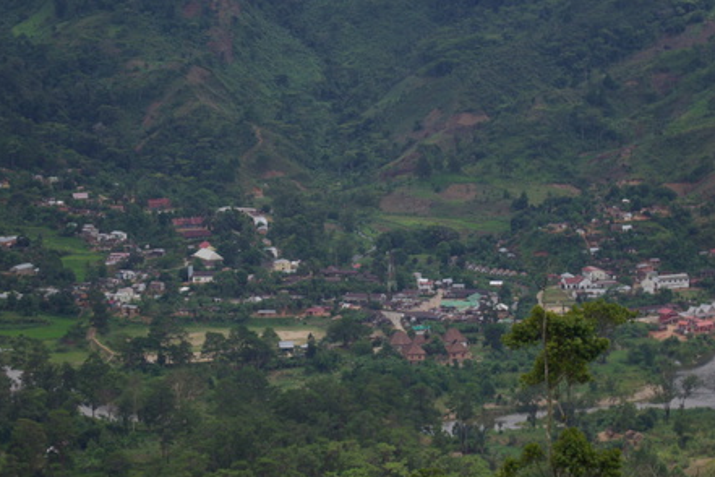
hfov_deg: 17.1
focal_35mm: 120
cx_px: 328
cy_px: 269
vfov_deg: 11.4
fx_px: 2378
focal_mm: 55
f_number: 5.6
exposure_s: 1/125
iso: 100
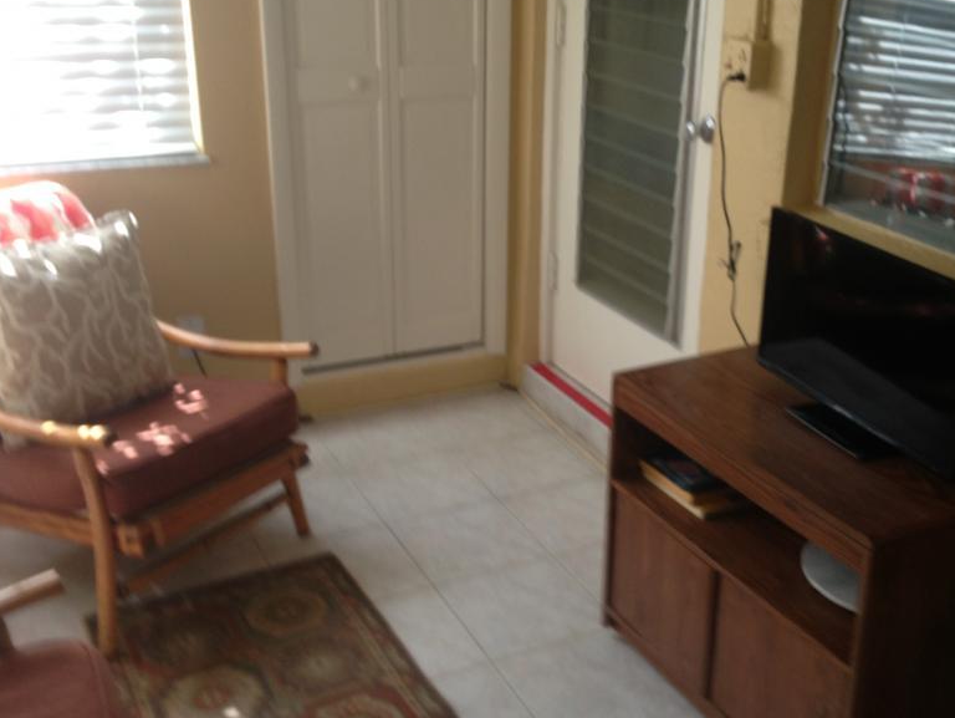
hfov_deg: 42.7
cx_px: 567
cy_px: 340
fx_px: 1215
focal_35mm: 44
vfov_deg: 32.9
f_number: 2.4
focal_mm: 4.13
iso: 64
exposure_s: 1/20
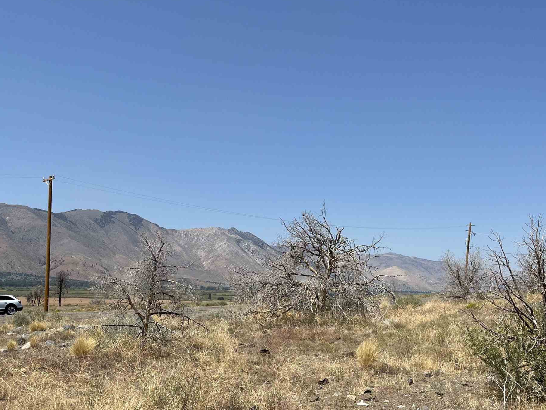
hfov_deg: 42.9
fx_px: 694
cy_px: 295
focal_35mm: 44
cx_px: 292
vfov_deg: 32.4
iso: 50
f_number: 1.6
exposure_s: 1/5319
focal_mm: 5.1
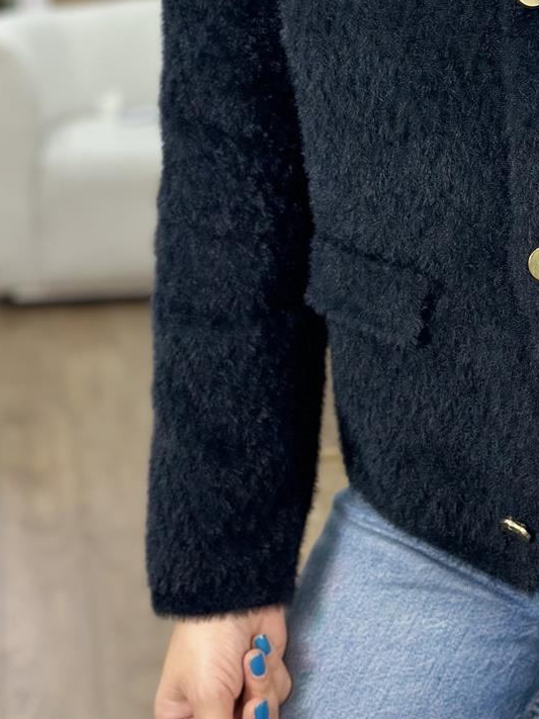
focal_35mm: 108
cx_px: 552
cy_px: 116
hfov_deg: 13.5
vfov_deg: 18.0
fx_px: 2243
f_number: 1.78
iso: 125
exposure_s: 1/100
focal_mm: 6.86
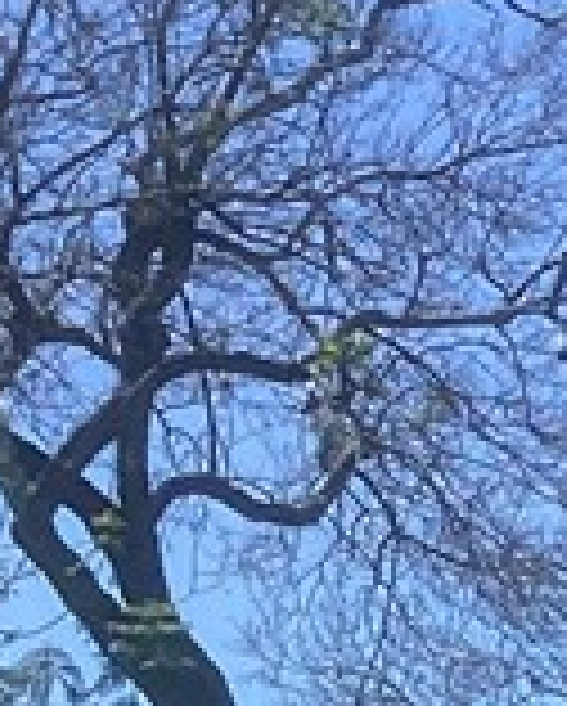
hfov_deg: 6.7
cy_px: 1187
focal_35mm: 197
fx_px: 4124
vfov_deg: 9.4
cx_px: 2038
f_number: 2.4
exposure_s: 1/741
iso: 25
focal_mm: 3.3
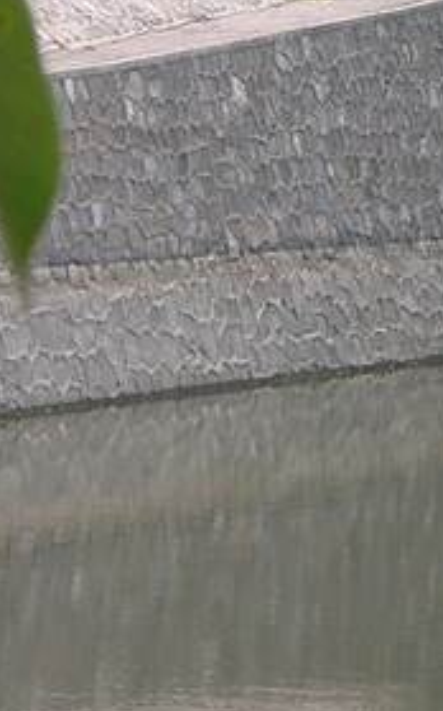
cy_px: -171
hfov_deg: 3.4
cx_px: 764
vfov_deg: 5.4
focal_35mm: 389
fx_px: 7526
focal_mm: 16.51
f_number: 5.4
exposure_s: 1/200
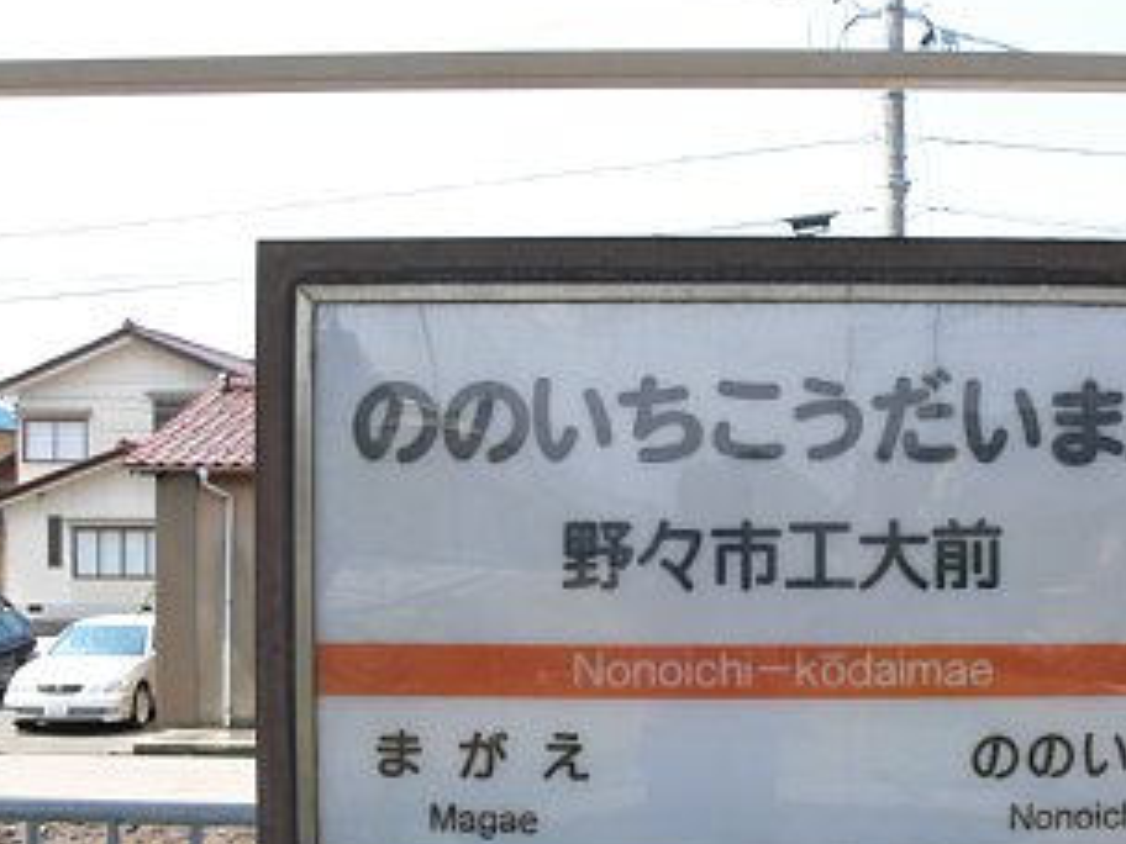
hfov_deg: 40.9
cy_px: 503
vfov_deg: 31.4
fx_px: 1496
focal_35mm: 46
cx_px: 711
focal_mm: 7.4
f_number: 5.6
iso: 80
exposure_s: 1/125
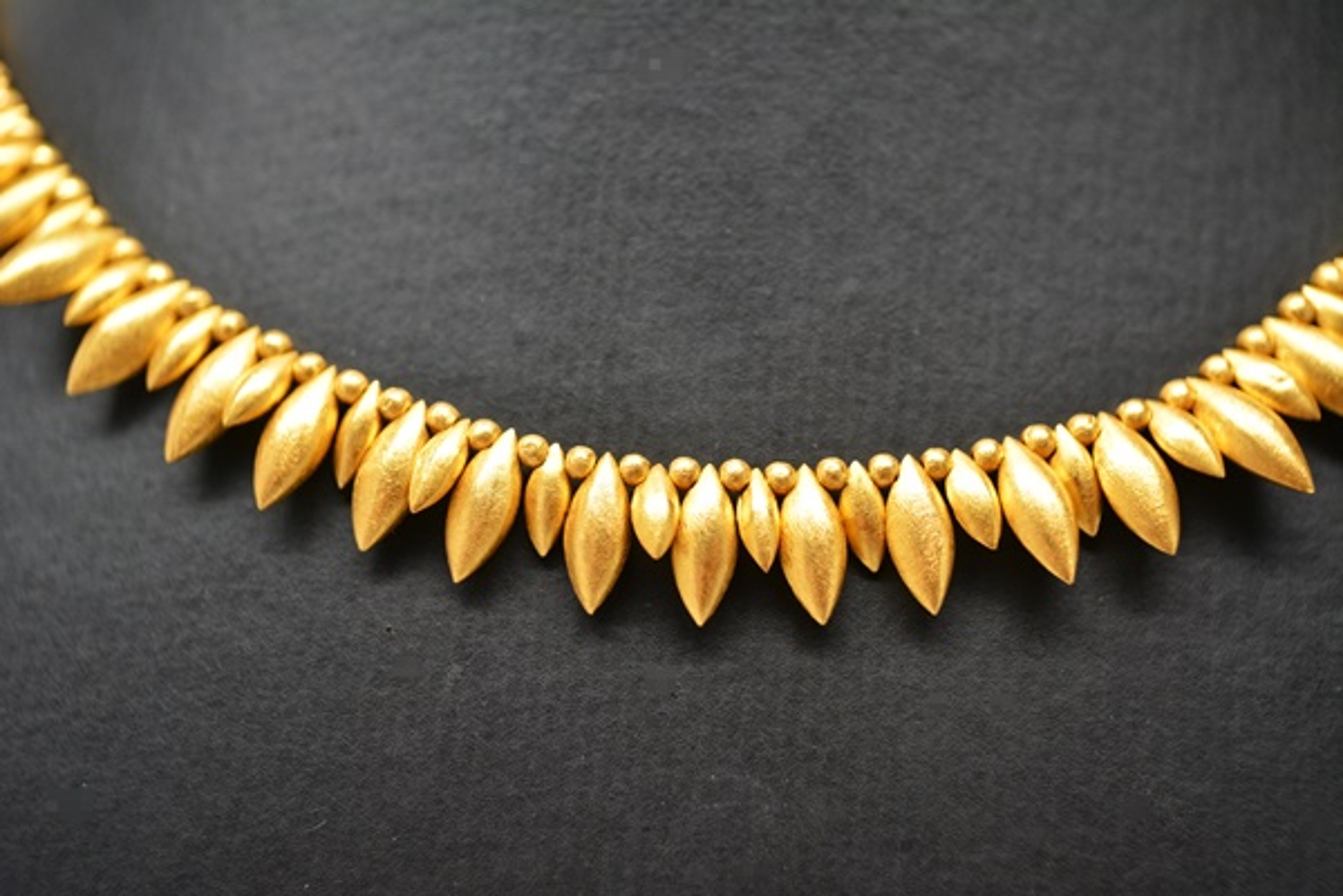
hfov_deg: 49.6
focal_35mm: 39
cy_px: 448
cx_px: 672
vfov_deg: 34.2
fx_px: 1455
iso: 720
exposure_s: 1/60
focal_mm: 26
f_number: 4.2
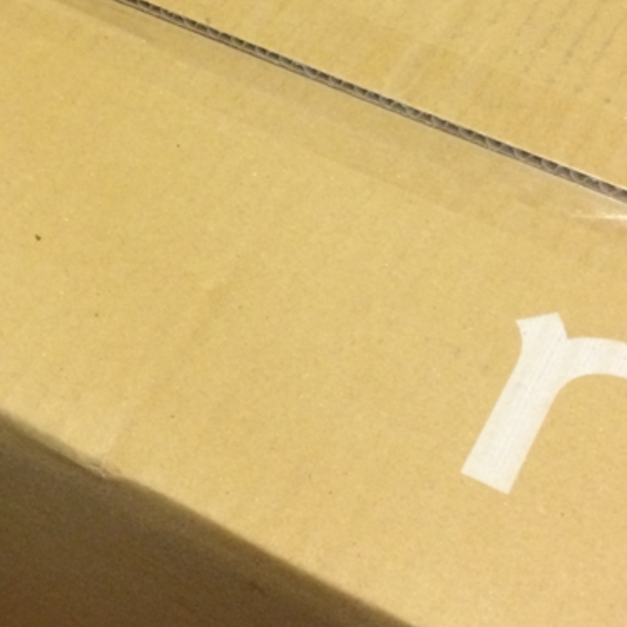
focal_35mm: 70
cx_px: 209
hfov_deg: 24.5
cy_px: 166
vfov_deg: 24.4
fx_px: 1434
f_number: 2.2
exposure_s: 1/17
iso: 320
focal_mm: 4.15
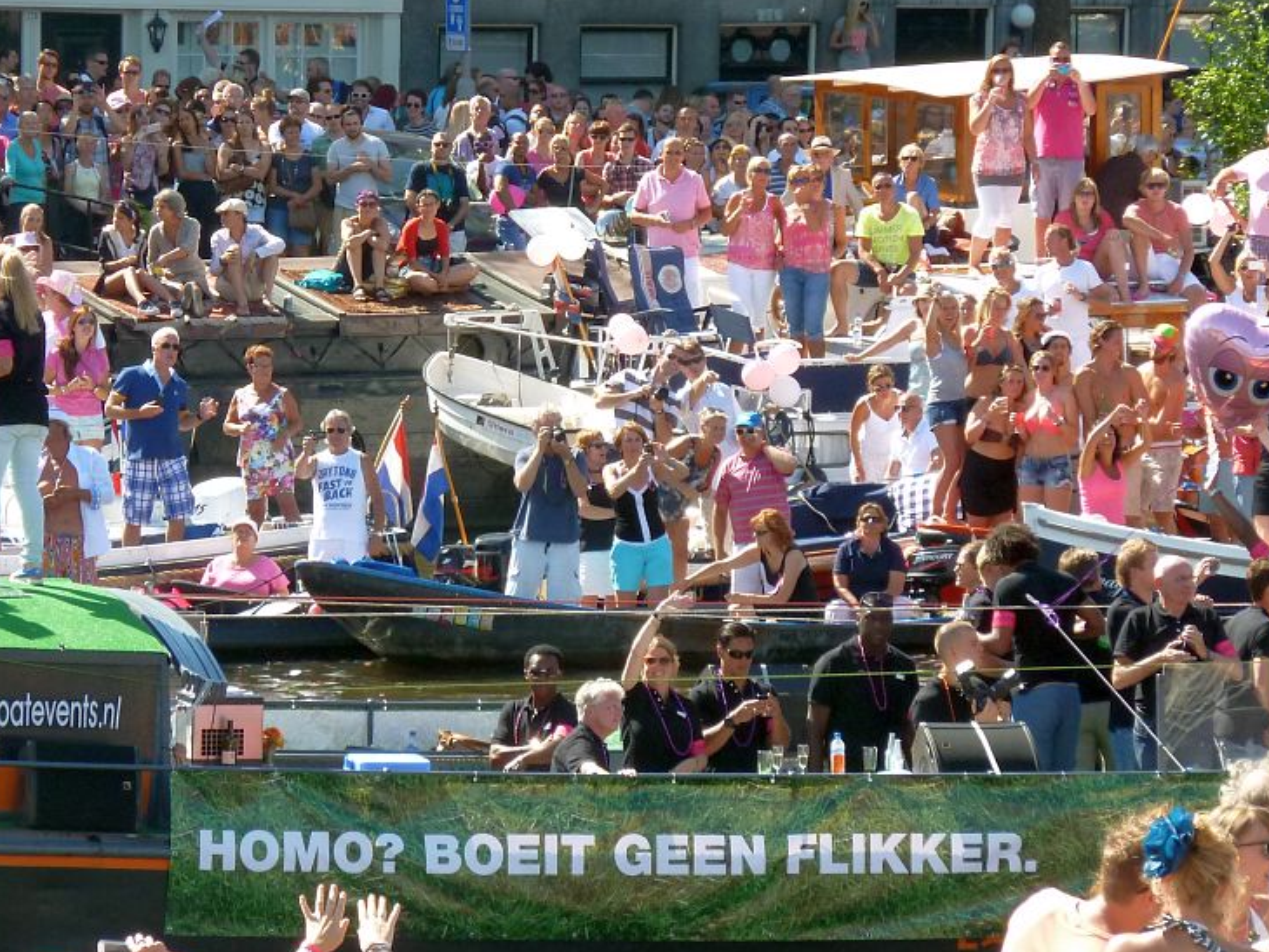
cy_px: 357
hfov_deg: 6.7
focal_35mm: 295
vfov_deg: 5.0
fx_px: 10816
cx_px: 594
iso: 160
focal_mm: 34.4
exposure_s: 1/250
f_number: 4.6
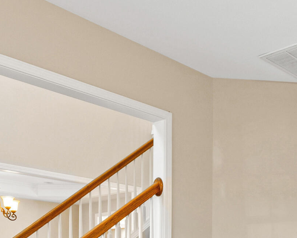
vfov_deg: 26.8
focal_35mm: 52
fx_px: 457
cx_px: 272
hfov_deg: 33.9
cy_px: 261
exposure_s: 1/2.5
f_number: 8
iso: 100
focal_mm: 10
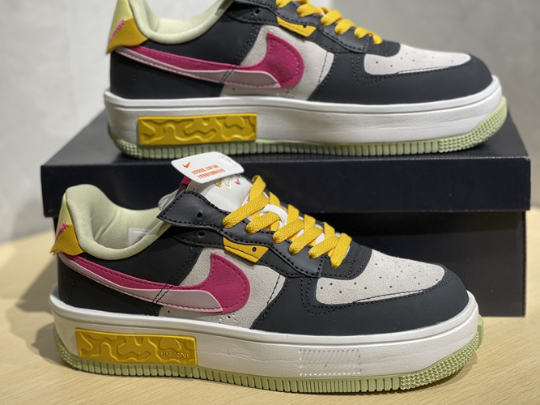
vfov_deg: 20.7
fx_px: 1107
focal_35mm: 71
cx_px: 283
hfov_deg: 27.4
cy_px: 184
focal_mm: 7.5
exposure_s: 1/100
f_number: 2.2
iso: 32
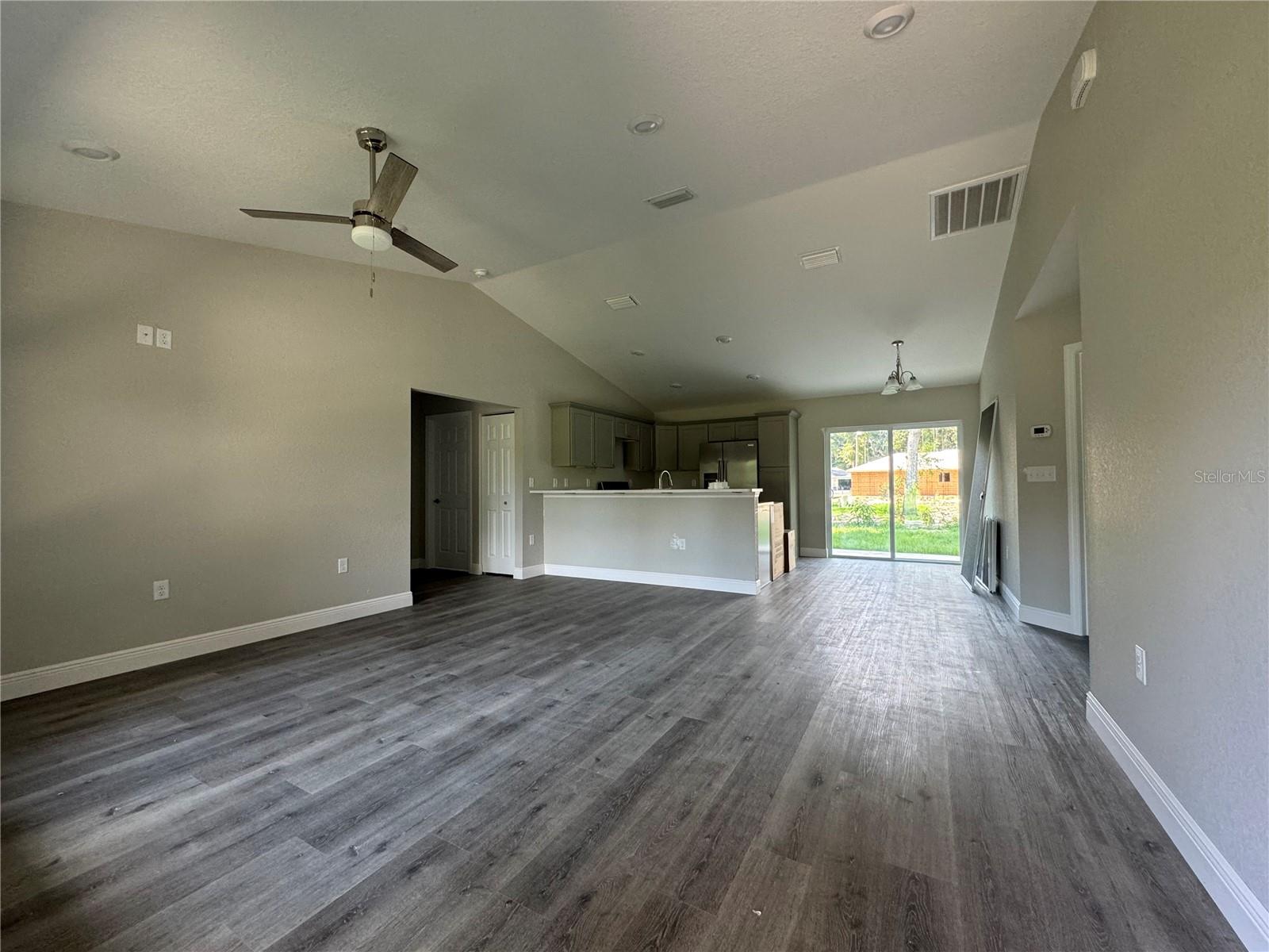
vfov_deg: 85.7
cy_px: 476
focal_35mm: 14
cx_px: 634
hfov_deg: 102.1
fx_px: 513
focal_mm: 2.22
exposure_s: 1/99
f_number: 2.2
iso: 200
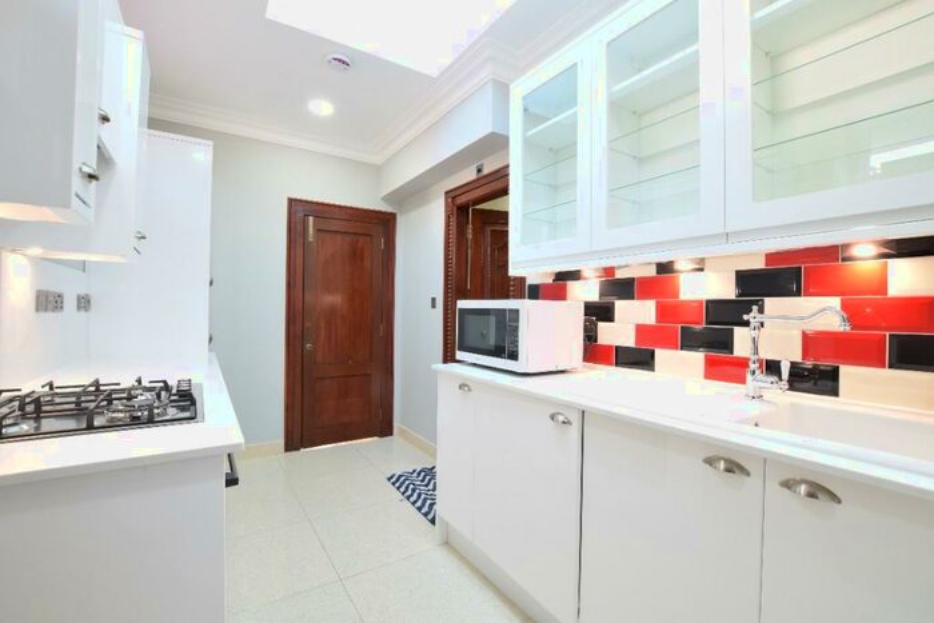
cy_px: 312
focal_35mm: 15
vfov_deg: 77.4
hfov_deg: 100.4
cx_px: 467
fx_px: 389
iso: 100
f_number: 8
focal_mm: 10
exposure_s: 1/1.6
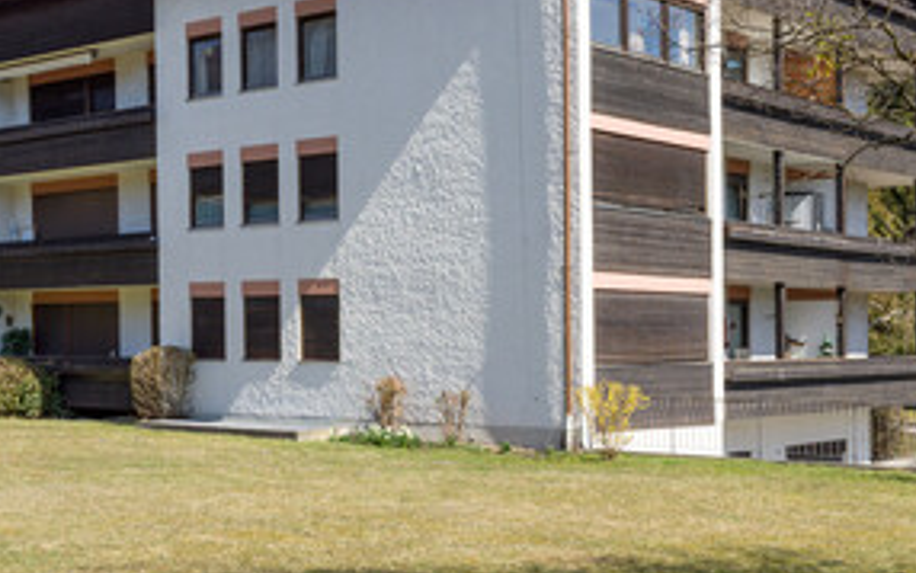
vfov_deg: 22.7
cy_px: 90
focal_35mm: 56
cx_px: 304
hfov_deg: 35.9
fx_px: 1399
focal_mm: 35
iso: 100
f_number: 8
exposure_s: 1/200
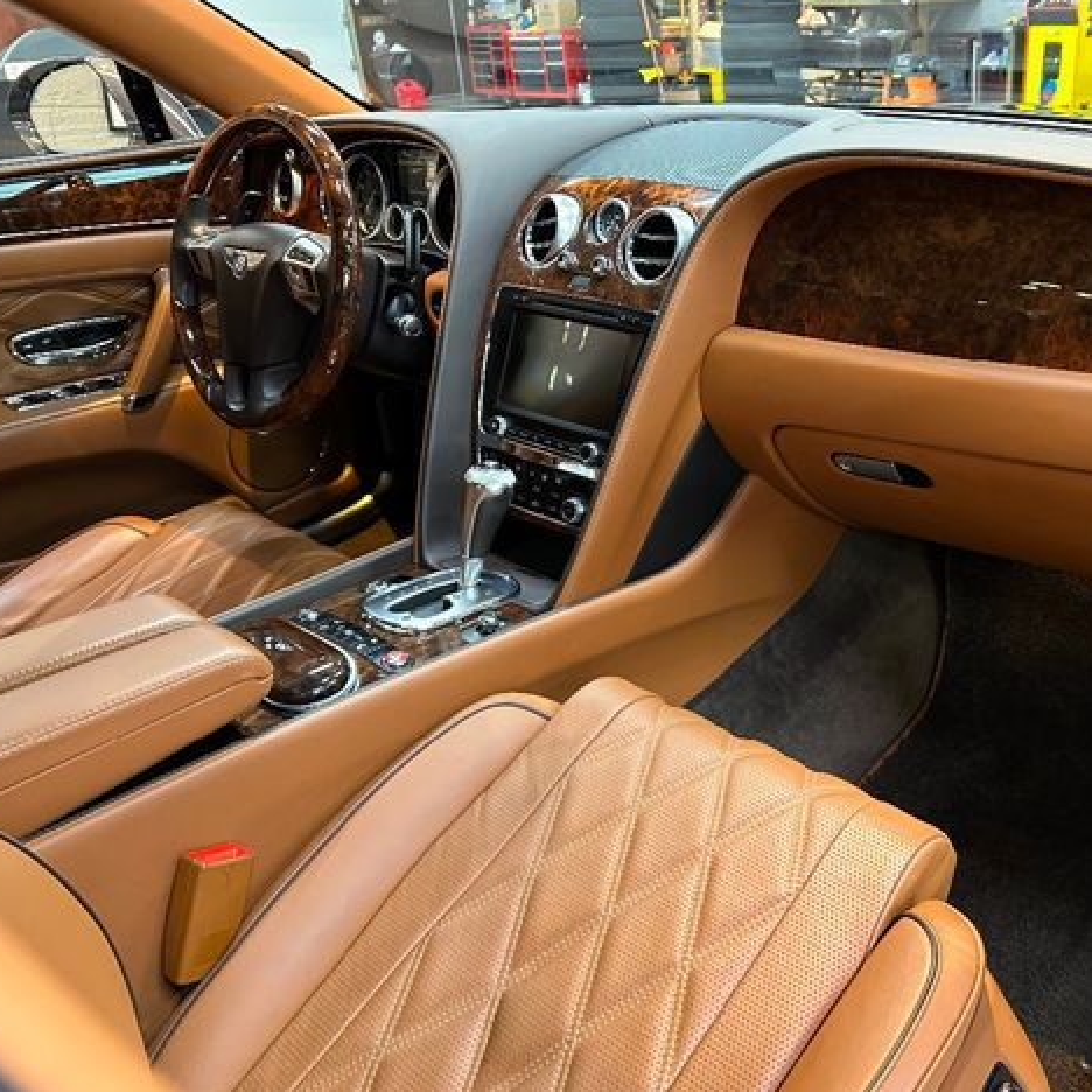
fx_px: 1035
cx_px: 712
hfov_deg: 54.7
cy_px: 541
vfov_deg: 55.6
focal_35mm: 29
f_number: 1.78
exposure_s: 1/40
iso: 640
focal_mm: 6.86
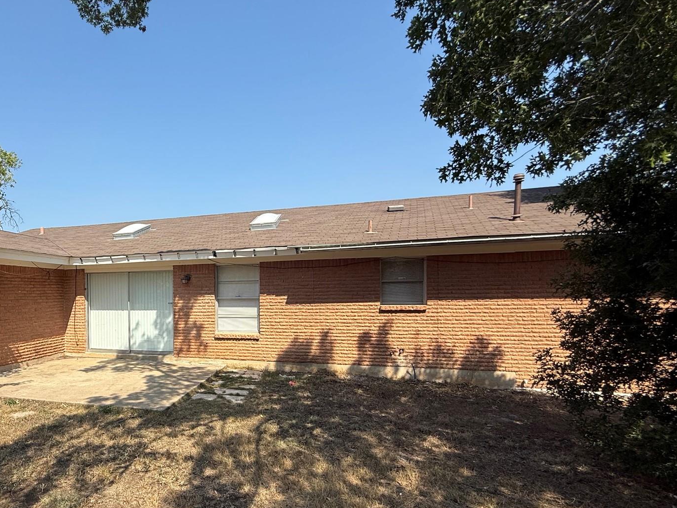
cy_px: 304
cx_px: 189
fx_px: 411
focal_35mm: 21
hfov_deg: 74.6
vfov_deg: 62.9
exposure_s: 1/1745
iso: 50
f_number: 2.2
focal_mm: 2.22
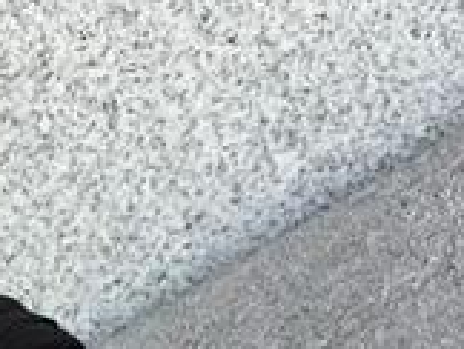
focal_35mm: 172
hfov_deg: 11.4
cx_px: 14
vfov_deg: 8.5
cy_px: 493
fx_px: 2309
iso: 25
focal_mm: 3.3
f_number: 2.4
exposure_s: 1/155
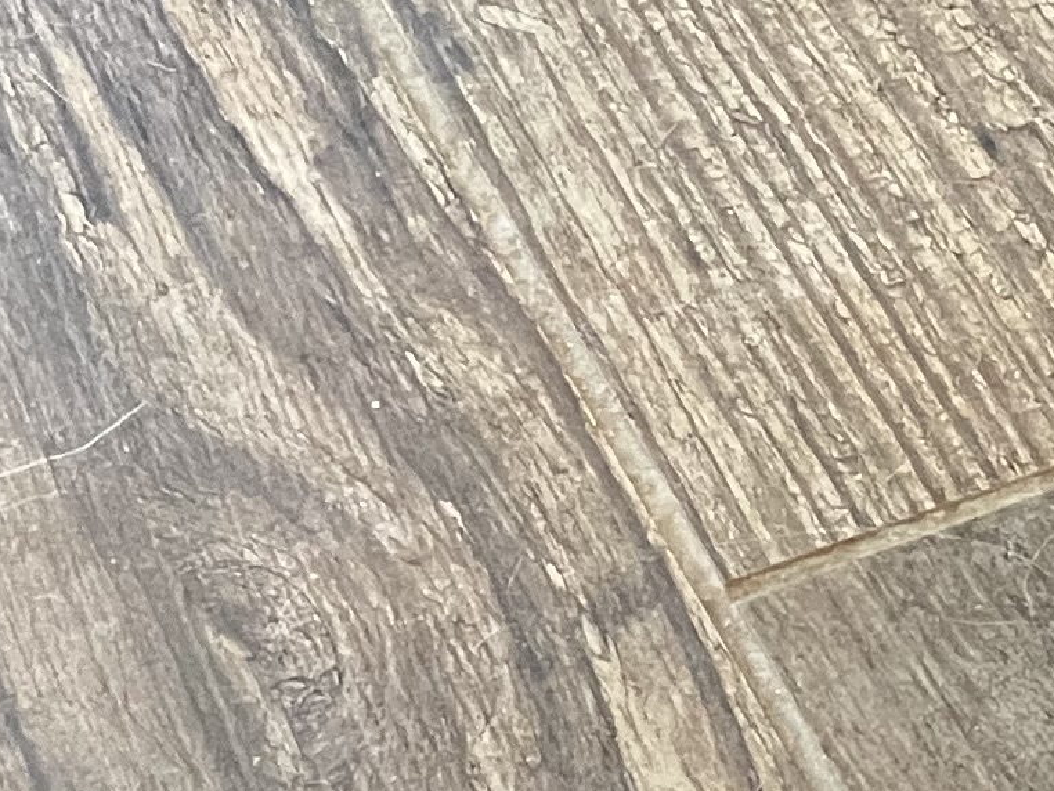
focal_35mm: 275
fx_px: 8376
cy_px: 974
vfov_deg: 5.4
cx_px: 2665
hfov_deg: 6.8
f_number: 2
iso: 500
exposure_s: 1/60
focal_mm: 6
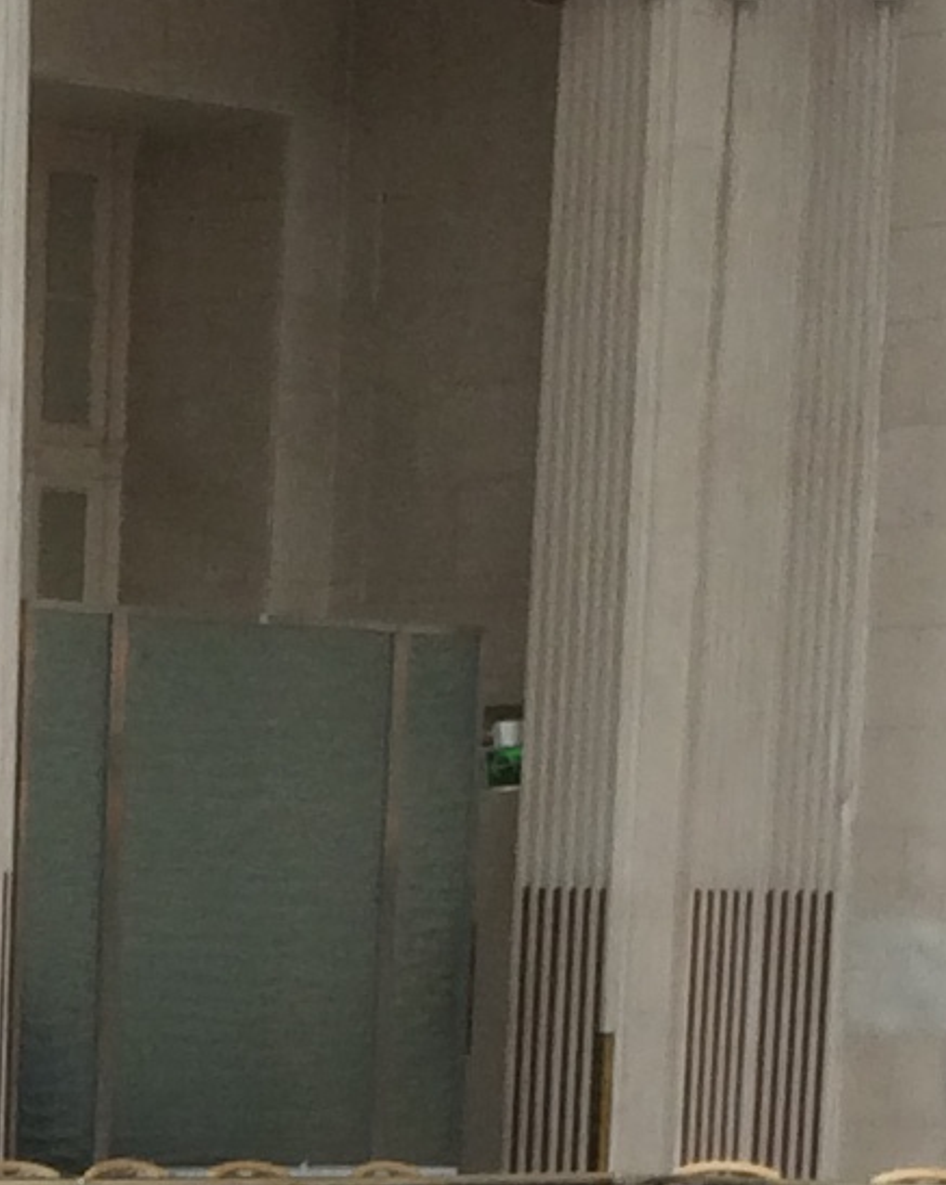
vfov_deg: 10.8
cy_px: 2069
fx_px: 5920
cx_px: -242
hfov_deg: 9.0
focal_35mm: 169
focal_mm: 4.15
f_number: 2.2
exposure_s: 1/50
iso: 40
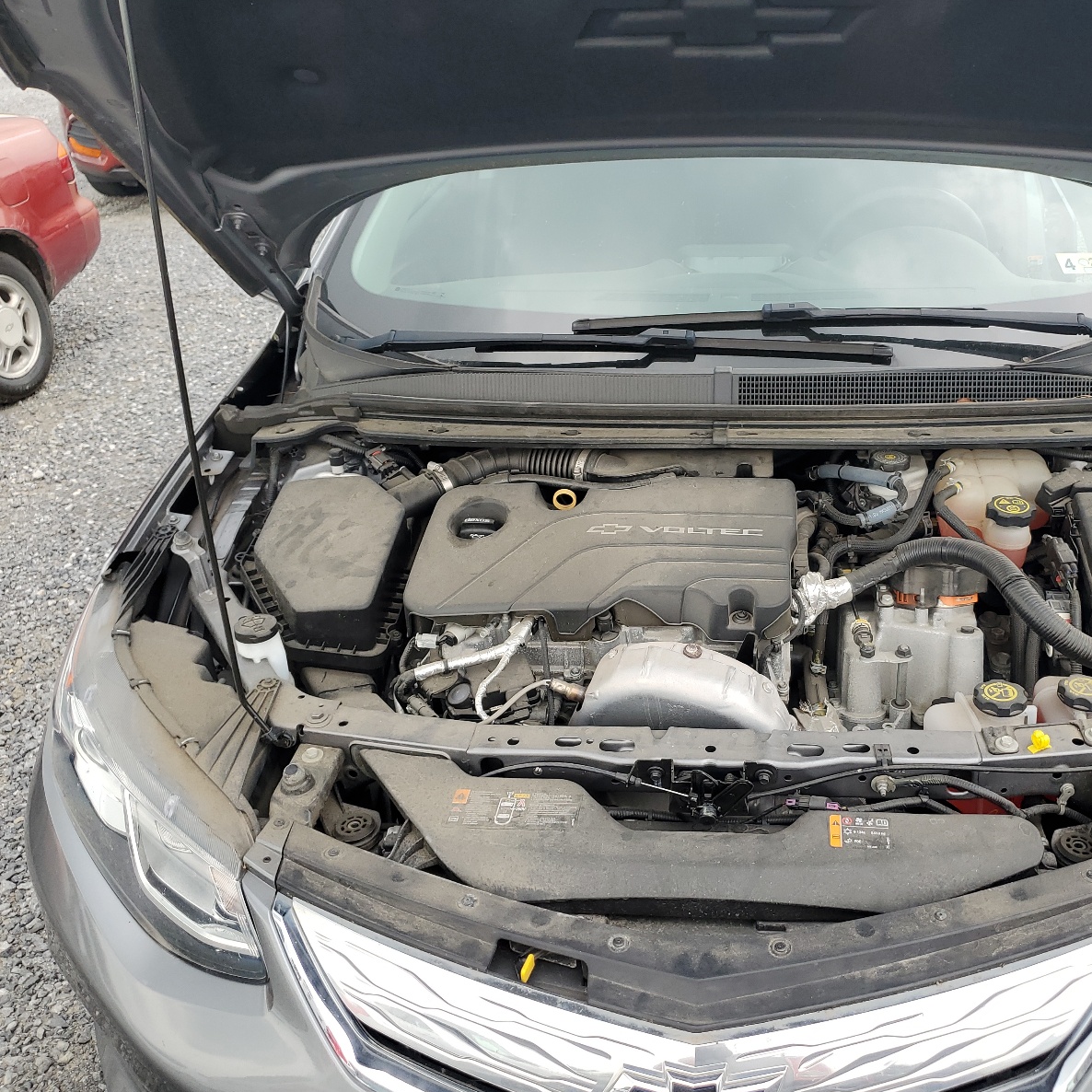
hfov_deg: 51.8
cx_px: 707
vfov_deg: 52.5
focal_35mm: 31
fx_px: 1106
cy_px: 543
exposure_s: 1/400
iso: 50
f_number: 1.5
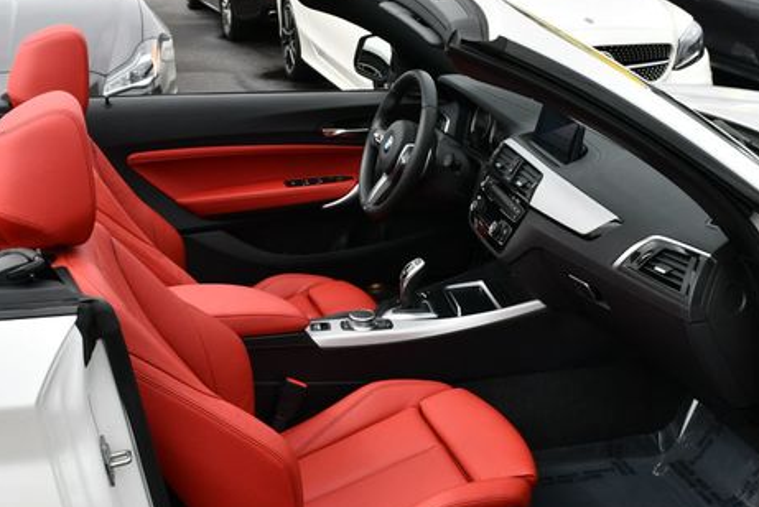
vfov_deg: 26.9
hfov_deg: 39.6
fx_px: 1055
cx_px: 389
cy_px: 328
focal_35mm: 50
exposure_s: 1/250
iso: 160
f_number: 8
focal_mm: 18
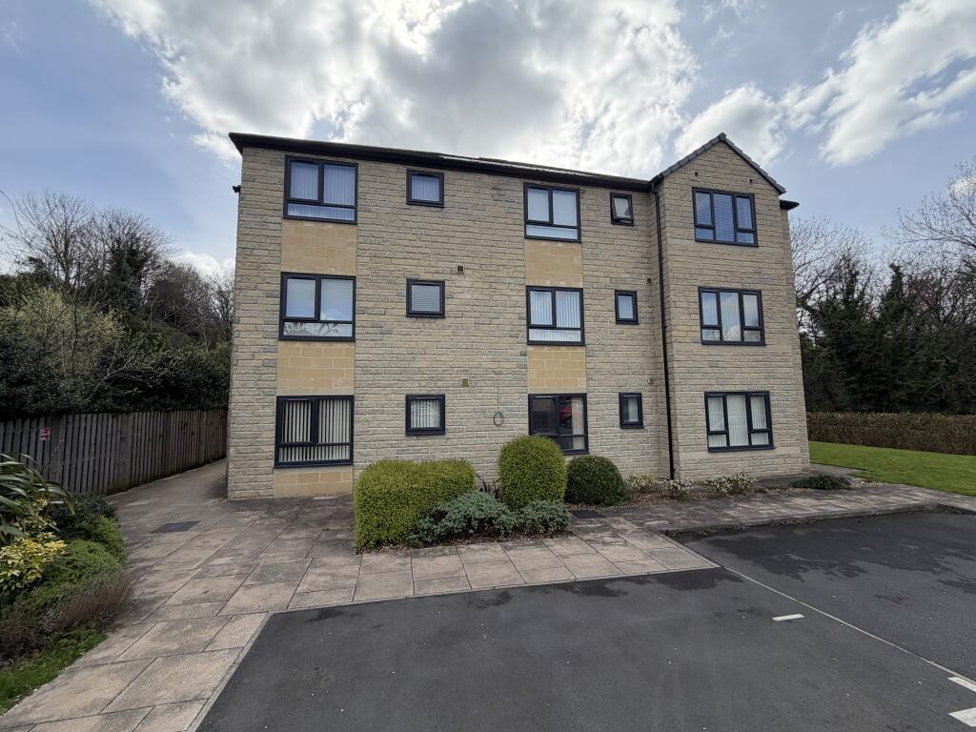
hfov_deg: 102.1
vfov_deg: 85.7
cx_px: 488
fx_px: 395
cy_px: 366
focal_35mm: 14
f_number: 2.2
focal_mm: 2.22
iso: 32
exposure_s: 1/830
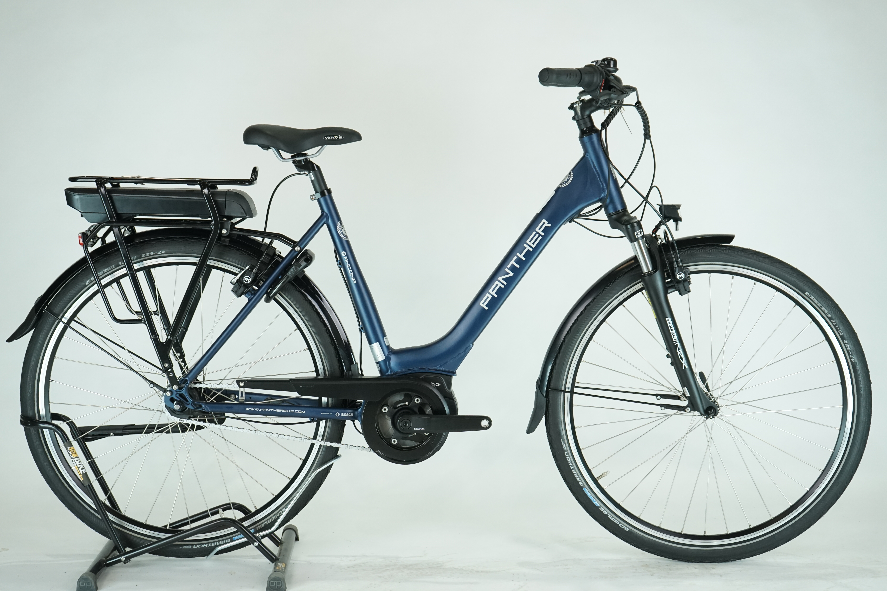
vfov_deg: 23.8
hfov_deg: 35.1
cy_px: 296
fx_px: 1404
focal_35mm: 57
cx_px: 444
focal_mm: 57
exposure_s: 1/200
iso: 1600
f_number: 5.6
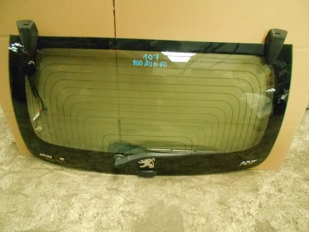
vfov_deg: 53.1
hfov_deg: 67.3
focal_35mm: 26
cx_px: 154
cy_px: 116
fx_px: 232
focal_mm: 4.6
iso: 1600
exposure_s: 1/25
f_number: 3.2
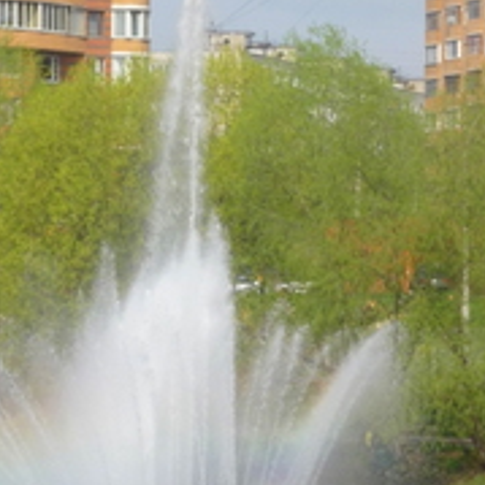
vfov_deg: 7.8
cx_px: 108
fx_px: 3567
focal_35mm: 225
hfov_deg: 7.8
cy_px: 428
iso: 125
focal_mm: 16.3
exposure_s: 1/500
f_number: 6.3
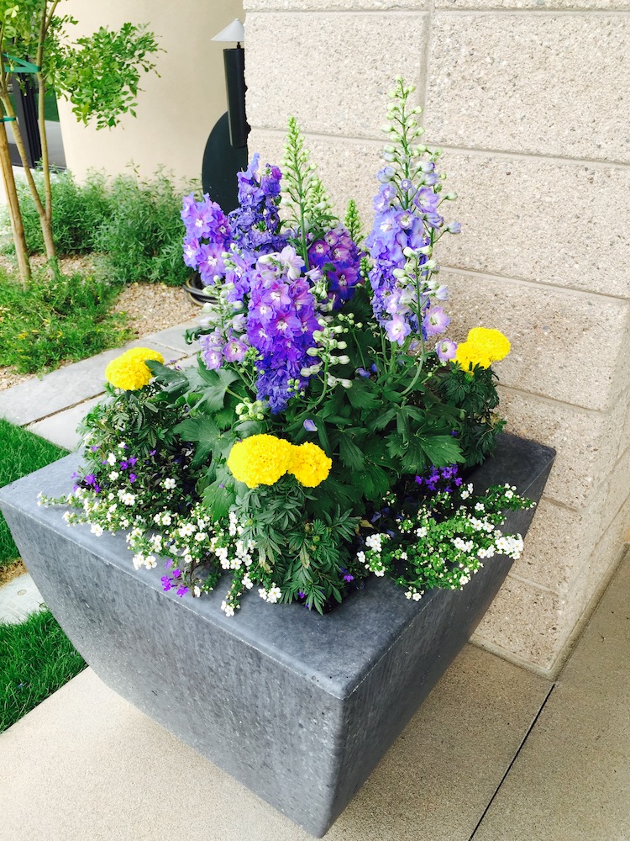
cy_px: 420
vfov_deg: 61.7
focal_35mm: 29
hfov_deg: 48.2
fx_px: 704
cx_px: 315
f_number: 2.2
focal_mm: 4.15
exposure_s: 1/221
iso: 32
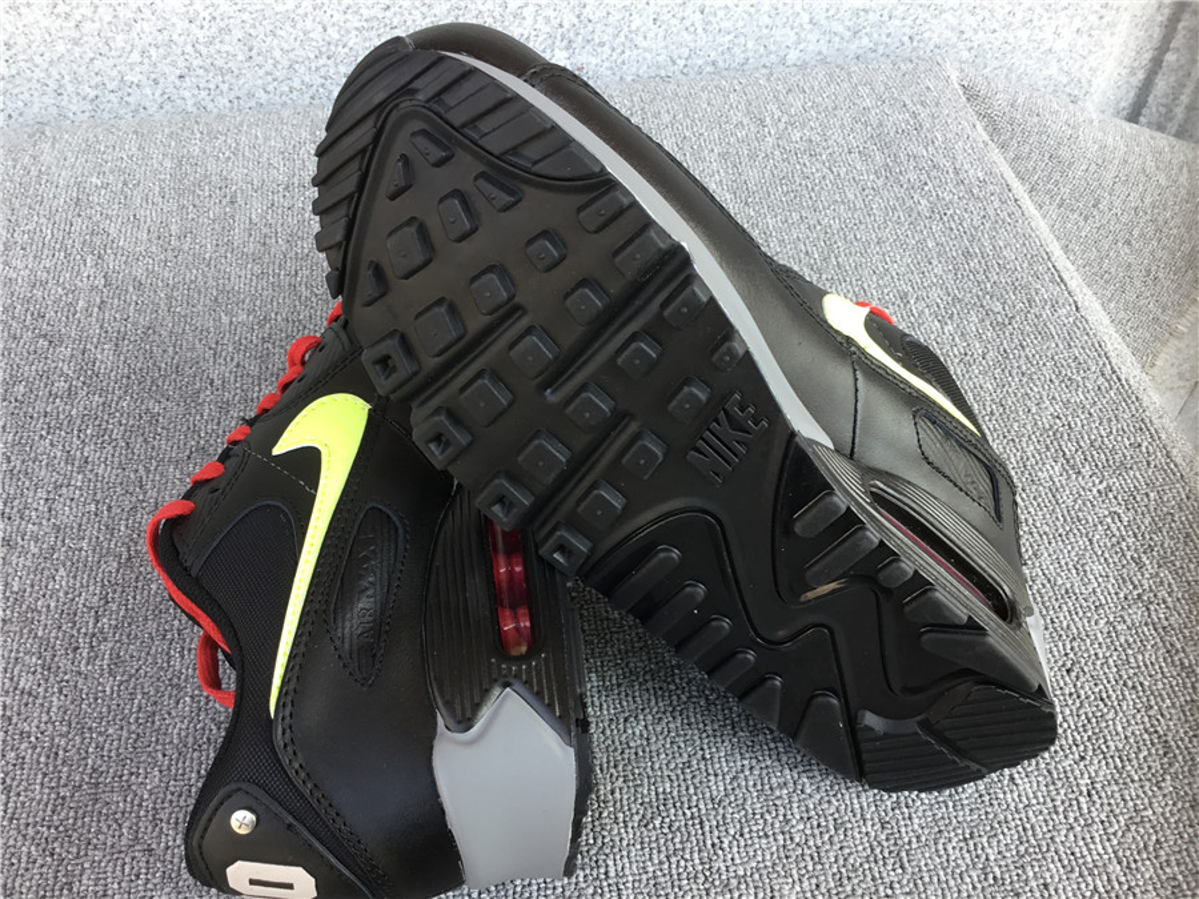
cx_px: 600
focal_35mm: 31
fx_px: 1074
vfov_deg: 45.4
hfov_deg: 58.4
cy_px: 450
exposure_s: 1/100
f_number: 2.4
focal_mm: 3.3
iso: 25
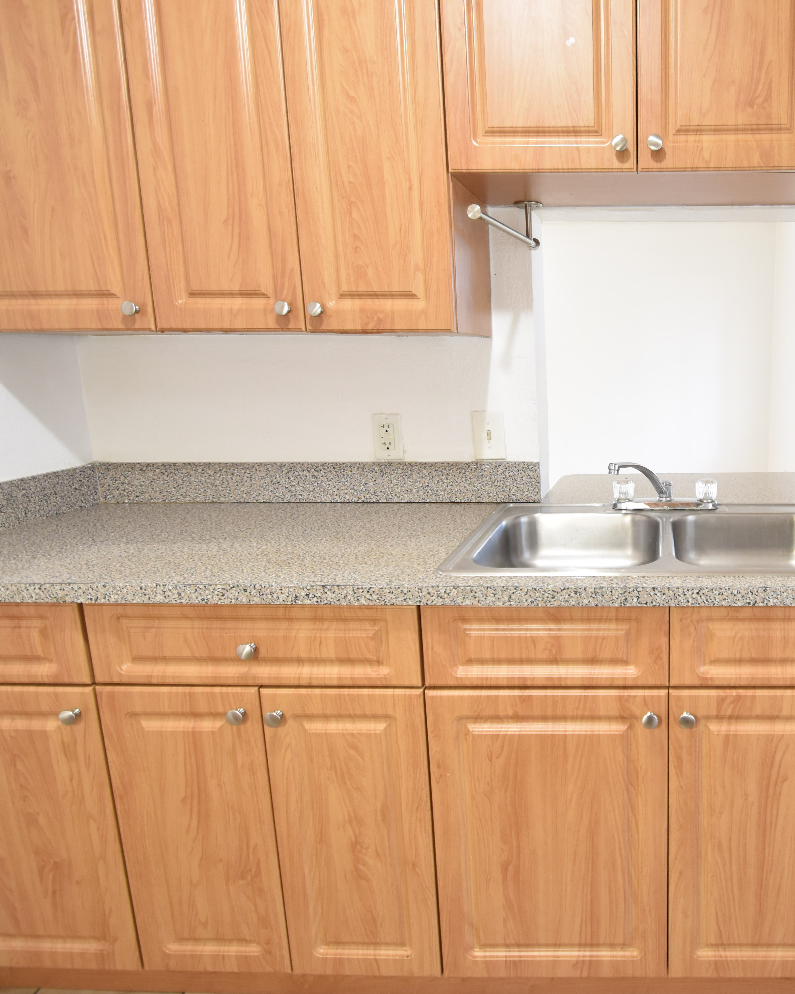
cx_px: 651
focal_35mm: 22
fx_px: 647
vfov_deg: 75.0
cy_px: 479
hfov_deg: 57.7
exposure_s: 1/30
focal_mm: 10
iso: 800
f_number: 3.5
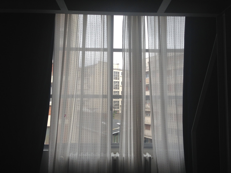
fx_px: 220
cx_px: 116
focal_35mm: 33
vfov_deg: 42.9
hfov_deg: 55.4
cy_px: 86
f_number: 2.4
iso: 50
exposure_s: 1/224
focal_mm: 4.12
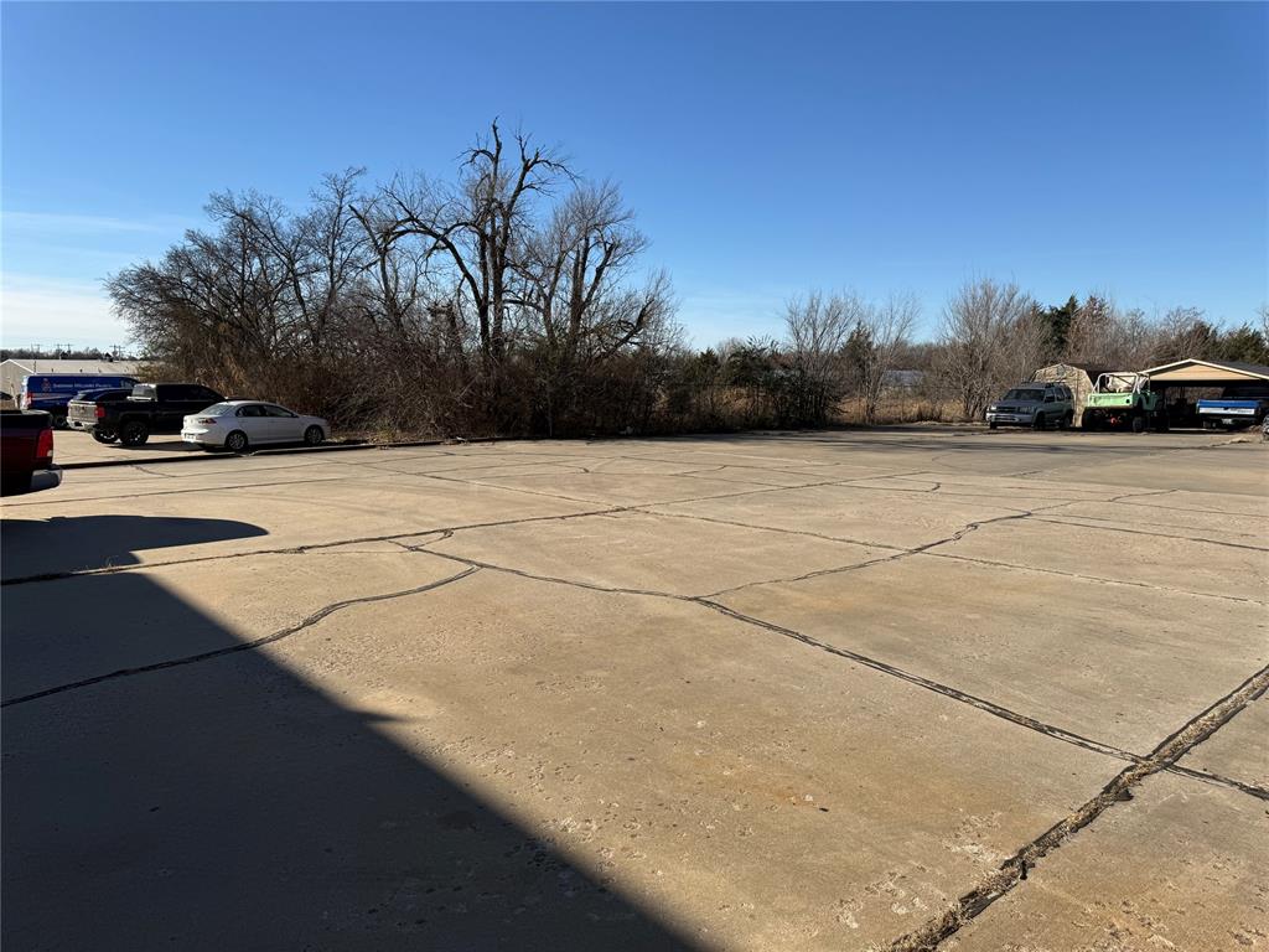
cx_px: 634
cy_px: 476
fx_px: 880
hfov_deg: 71.6
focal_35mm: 24
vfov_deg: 56.8
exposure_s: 1/4975
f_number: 1.78
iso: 80
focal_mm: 6.76
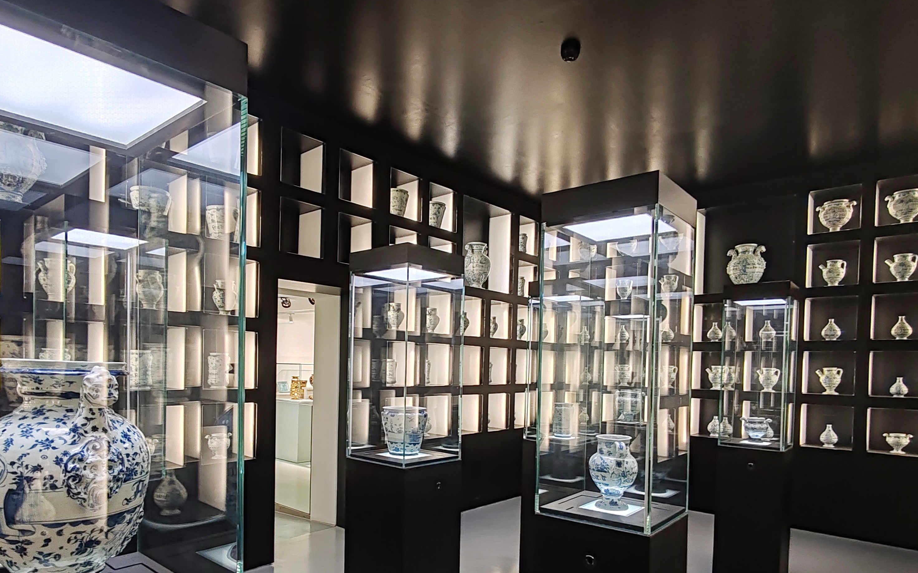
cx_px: 419
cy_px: 373
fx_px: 575
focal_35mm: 23
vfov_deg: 52.2
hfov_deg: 77.0
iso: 80
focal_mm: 1.96
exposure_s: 1/30
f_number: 2.2
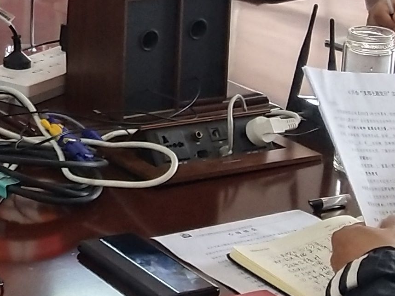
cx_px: -107
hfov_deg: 13.5
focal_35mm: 141
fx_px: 1608
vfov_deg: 10.4
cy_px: -11
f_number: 1.8
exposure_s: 1/100
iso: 287
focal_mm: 3.95
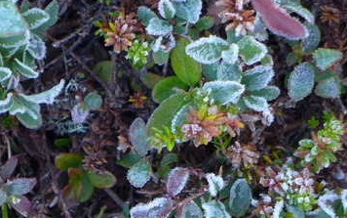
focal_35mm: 144
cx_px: 115
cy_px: 175
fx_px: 1363
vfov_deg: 9.1
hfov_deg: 14.5
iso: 100
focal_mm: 13.7
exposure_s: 1/100
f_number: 2.1
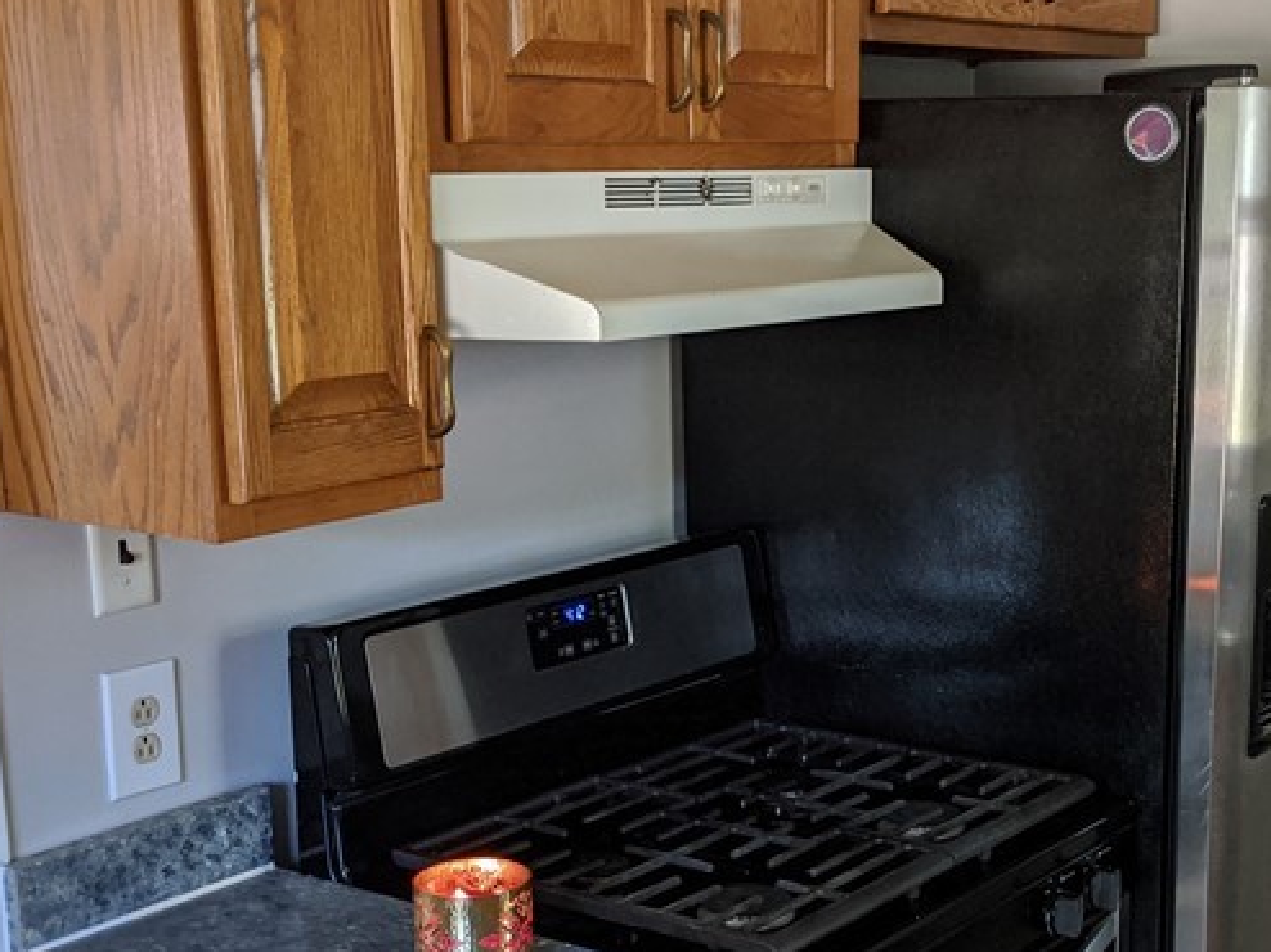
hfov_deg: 34.0
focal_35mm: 56
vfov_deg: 25.9
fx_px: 2055
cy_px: 672
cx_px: 872
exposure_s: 1/120
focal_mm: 4.44
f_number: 1.8
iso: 166
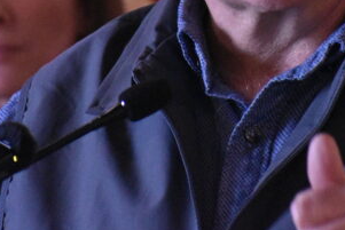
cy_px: -142
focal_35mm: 766
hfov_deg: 2.7
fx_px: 7344
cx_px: 186
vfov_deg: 1.8
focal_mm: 150
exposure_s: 1/160
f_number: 6.3
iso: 4000
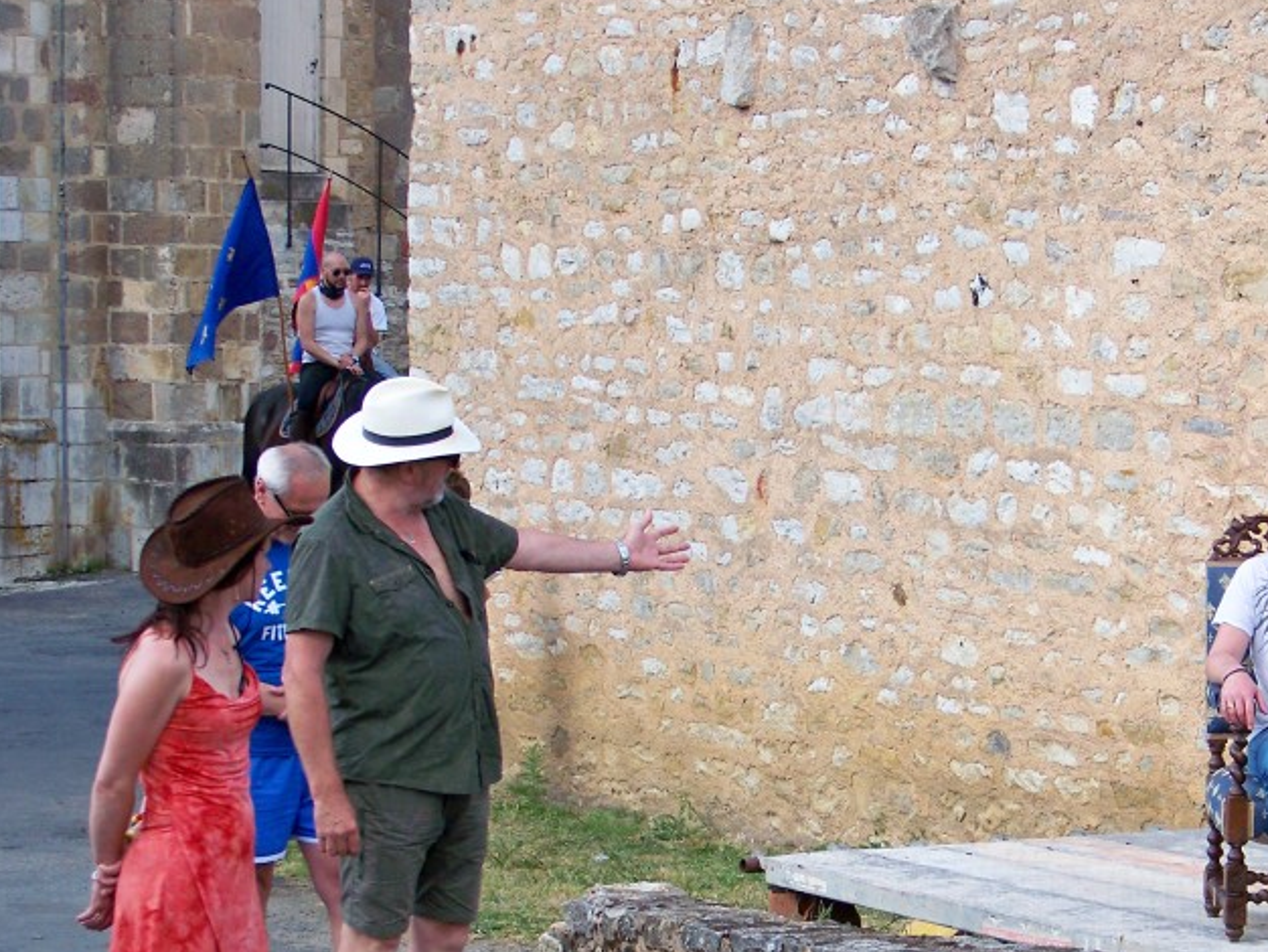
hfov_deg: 16.2
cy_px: 762
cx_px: 899
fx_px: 4434
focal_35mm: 121
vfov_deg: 12.2
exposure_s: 1/320
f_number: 3.2
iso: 100
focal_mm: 14.6
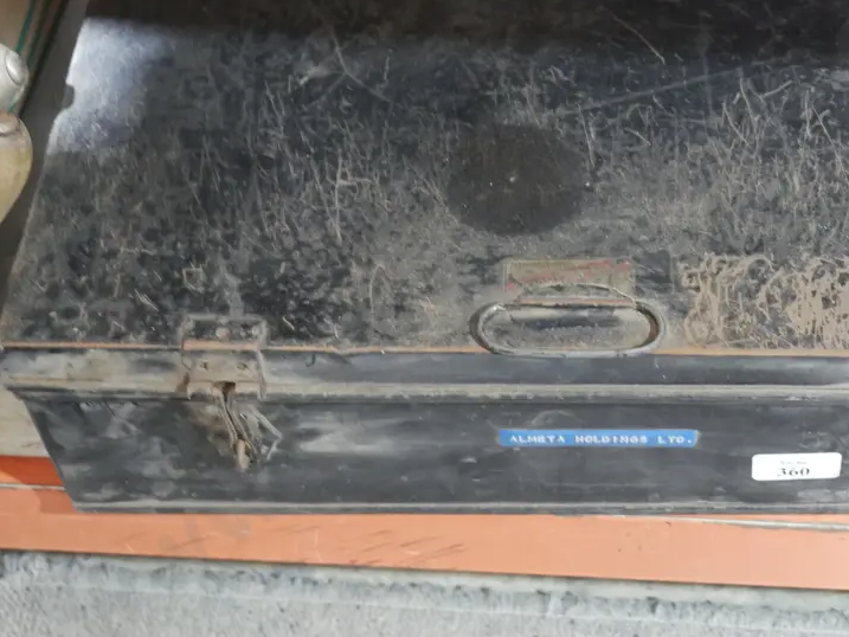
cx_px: 560
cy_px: 269
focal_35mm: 60
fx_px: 1472
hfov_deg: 31.9
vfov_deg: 24.4
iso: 3200
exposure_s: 1/25
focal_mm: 21
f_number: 4.6
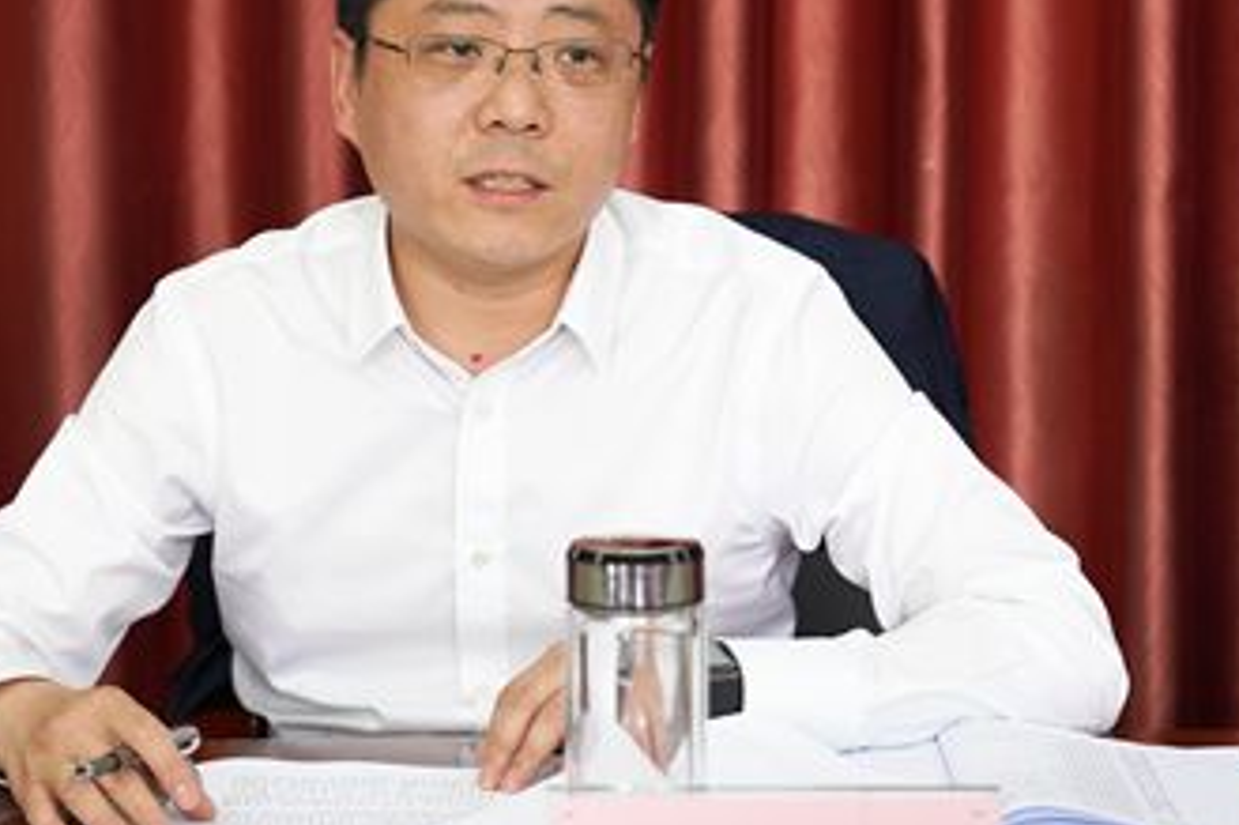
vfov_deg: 13.4
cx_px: 584
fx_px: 3509
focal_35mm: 102
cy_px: 411
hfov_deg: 20.0
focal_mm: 61
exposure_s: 1/160
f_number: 4
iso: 500
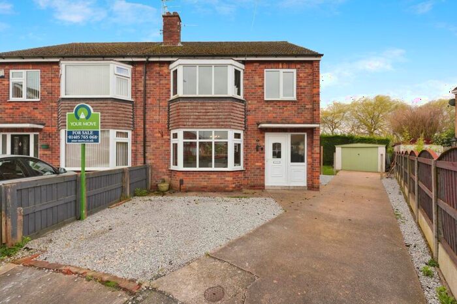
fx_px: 190
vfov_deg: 77.3
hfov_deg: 100.4
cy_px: 152
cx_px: 228
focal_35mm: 15
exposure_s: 1/1000
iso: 400
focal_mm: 10
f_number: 4.5
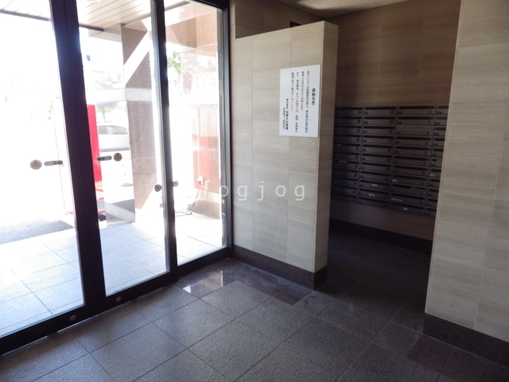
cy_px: 191
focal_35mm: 22
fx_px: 323
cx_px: 254
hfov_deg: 76.4
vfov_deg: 61.1
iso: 200
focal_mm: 4
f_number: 3.1
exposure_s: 1/45
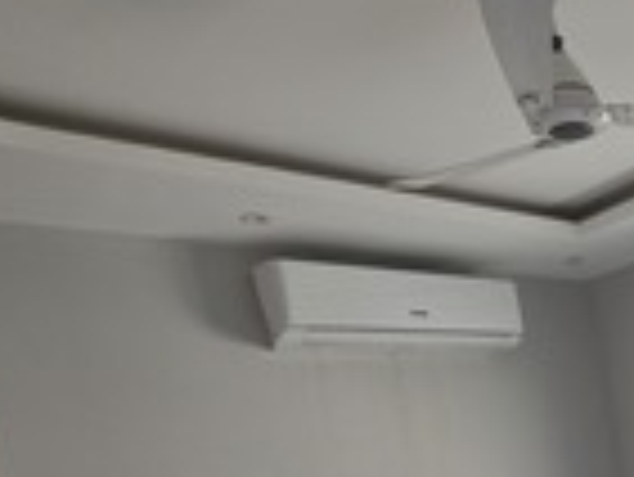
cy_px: 493
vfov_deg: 31.4
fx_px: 770
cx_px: 753
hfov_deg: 35.6
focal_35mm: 42
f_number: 1.9
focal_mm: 2.2
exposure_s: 1/120
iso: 160
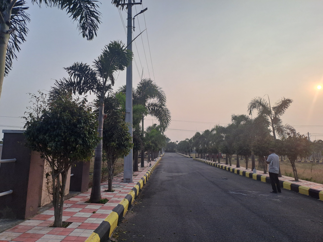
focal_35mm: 25
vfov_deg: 54.9
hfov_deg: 69.4
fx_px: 233
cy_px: 121
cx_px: 162
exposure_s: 1/2146
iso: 32
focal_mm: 4.65
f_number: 1.8
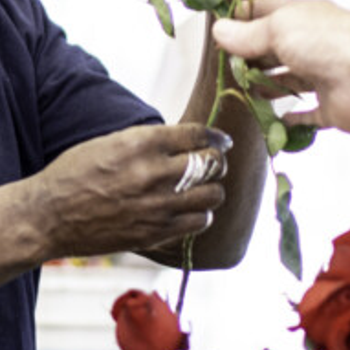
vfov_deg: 9.2
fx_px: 2139
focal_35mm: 187
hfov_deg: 9.3
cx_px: 29
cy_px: -137
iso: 250
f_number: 1.4
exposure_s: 1/200
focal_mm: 35
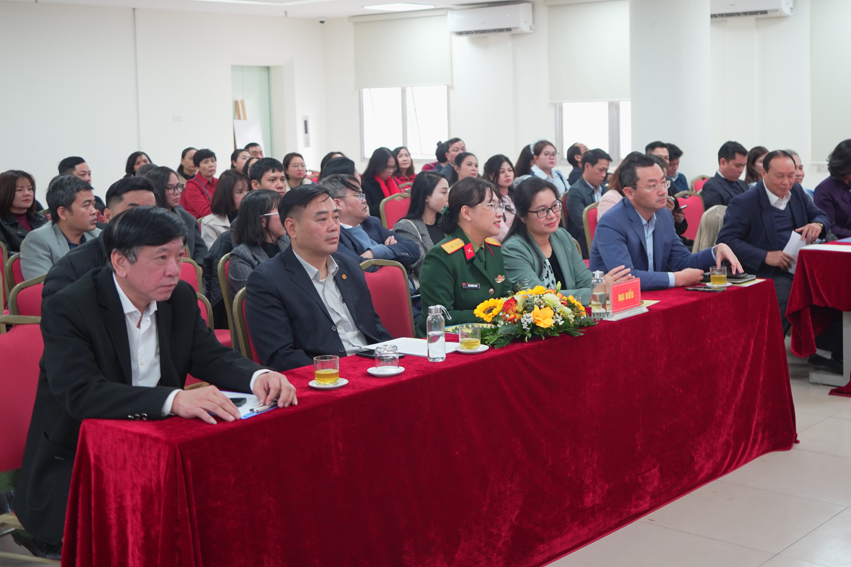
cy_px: 202
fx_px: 1135
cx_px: 504
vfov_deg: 27.9
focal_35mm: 48
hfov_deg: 41.0
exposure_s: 1/125
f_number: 3.2
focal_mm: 37
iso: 640
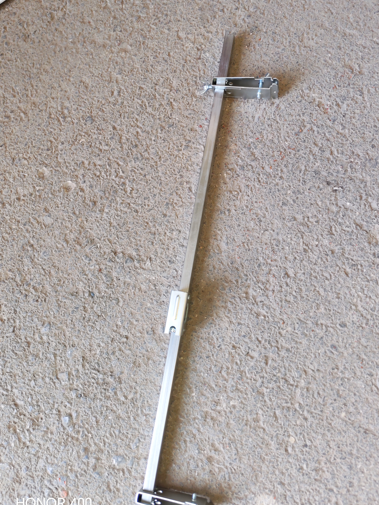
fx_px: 409
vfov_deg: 63.4
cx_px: 193
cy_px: 262
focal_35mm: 28
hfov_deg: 49.7
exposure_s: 1/100
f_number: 1.9
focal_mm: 6.12
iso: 400
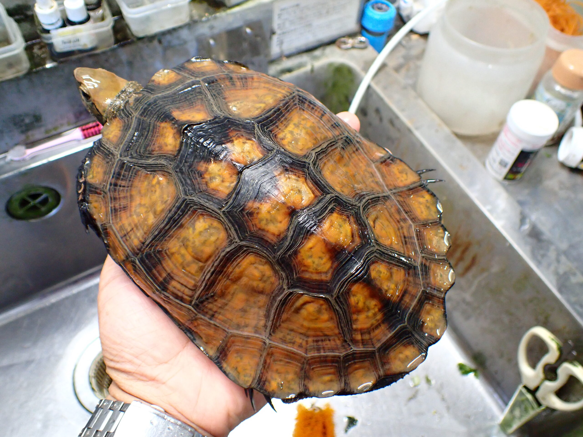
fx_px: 505
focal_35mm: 30
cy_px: 218
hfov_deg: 60.0
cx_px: 292
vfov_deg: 46.8
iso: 640
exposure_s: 1/125
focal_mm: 5.4
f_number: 2.3
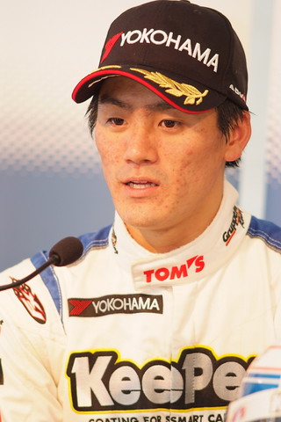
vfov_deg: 7.6
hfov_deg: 5.1
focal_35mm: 270
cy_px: 211
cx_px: 140
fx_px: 3161
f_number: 2.8
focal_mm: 180
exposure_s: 1/125
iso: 800
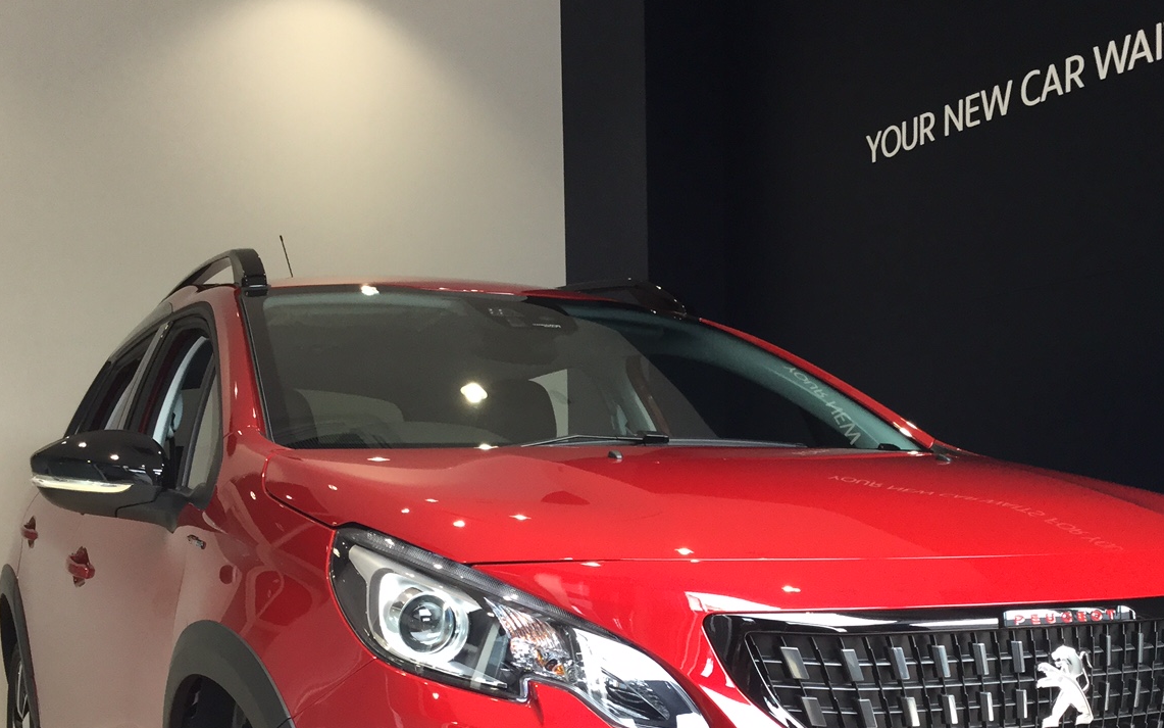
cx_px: 679
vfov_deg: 26.8
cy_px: 600
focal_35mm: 47
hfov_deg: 42.5
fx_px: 1491
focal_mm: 3.3
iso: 25
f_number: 2.4
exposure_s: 1/40
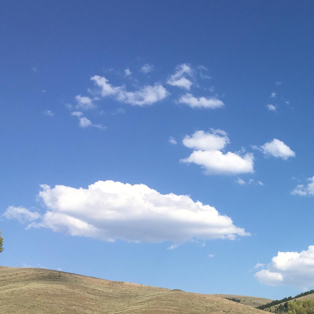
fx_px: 626
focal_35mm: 61
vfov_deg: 27.6
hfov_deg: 26.1
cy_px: 248
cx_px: 340
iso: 25
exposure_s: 1/1748
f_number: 2.2
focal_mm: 4.15
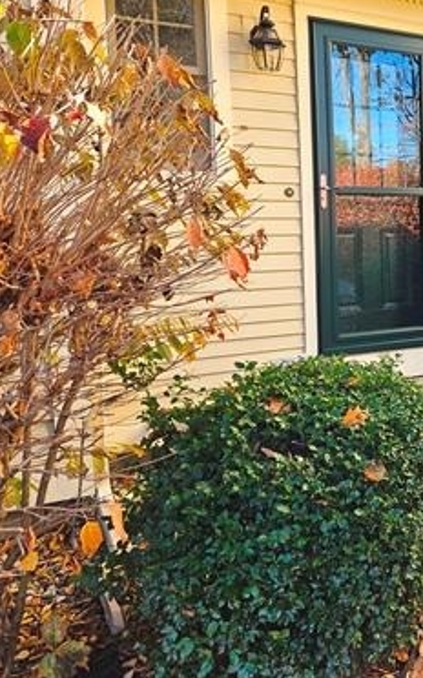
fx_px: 776
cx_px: 554
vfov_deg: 47.0
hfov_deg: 25.9
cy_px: 273
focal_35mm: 42
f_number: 1.8
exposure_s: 1/188
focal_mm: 5.4
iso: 25
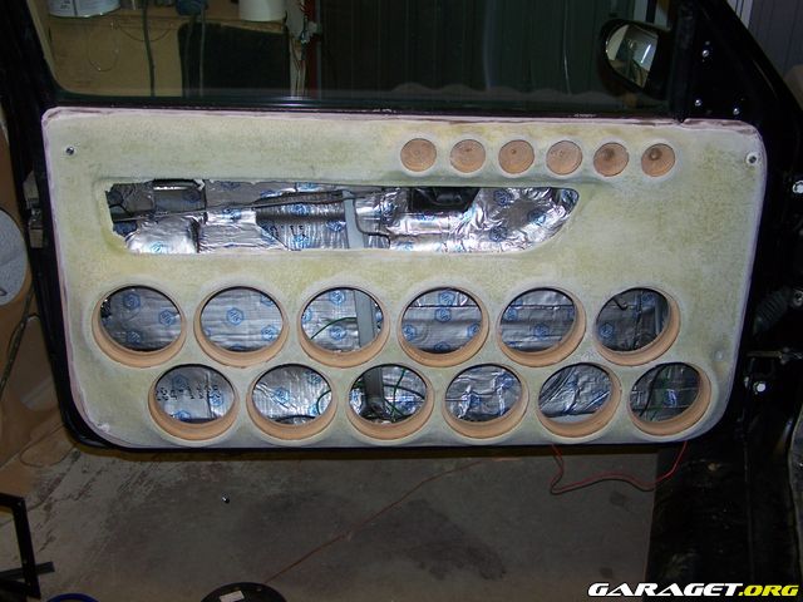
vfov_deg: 33.6
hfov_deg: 43.9
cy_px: 301
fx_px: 997
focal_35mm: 43
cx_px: 402
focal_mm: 7.1
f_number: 2.9
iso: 80
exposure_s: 1/60
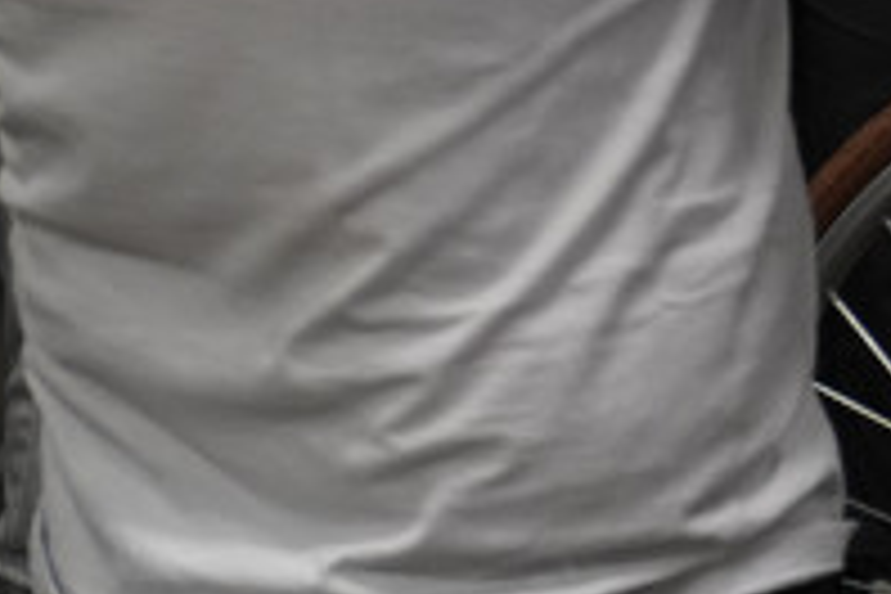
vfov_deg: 7.6
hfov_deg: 11.2
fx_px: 4356
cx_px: 1372
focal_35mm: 176
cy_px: -344
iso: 1250
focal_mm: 29
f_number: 5
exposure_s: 1/100
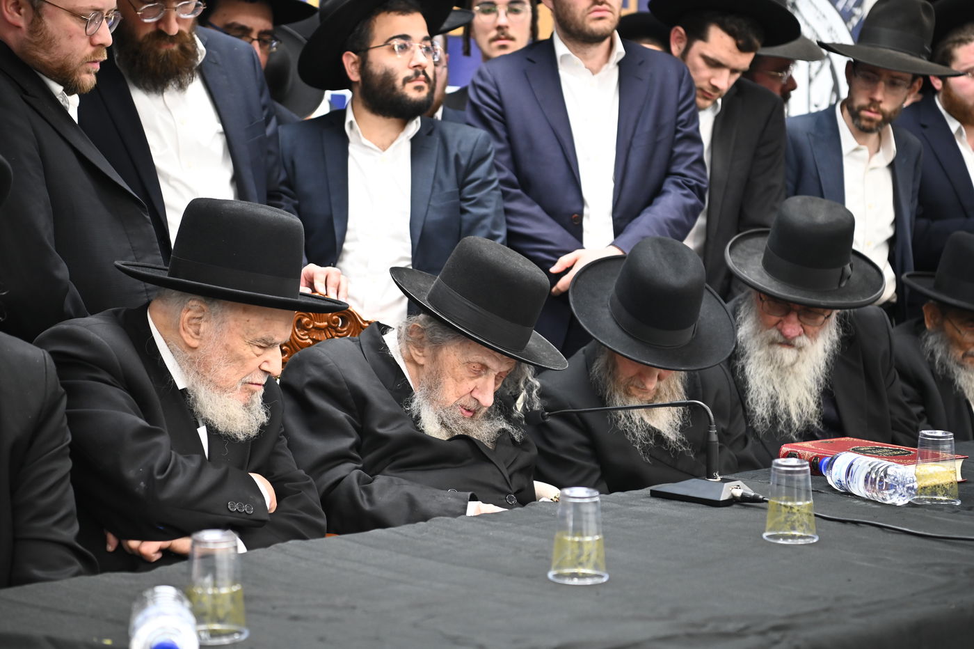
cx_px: 487
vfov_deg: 19.4
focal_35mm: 70
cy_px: 324
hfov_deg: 28.9
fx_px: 1893
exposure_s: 1/160
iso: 2000
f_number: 3.5
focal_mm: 70
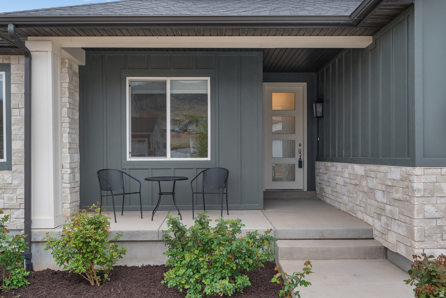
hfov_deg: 61.9
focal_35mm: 30
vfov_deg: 43.7
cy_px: 149
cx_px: 223
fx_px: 372
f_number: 8
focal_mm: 30
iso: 800
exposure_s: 1/160
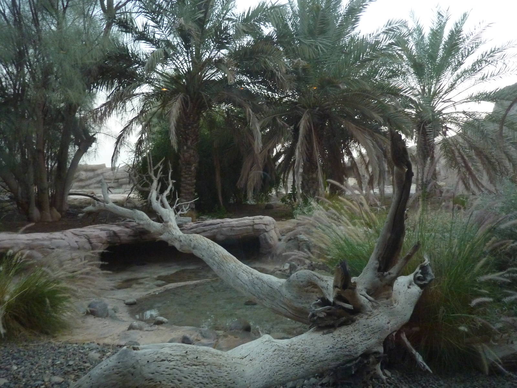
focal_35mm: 25
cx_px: 258
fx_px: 373
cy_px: 194
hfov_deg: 69.4
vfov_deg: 54.9
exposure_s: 1/8
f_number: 3.3
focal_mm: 4.1
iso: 400
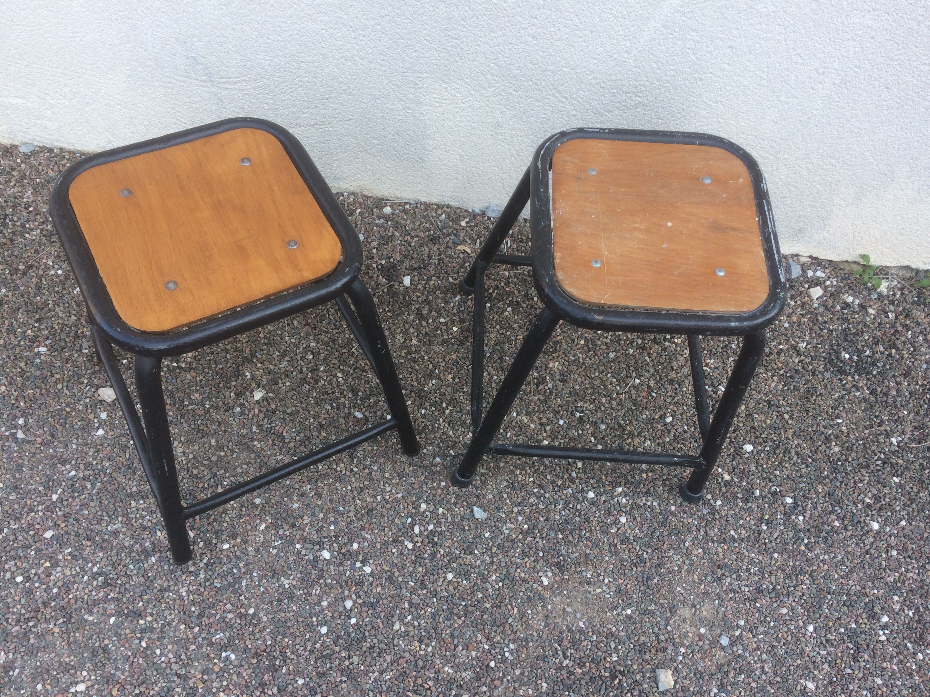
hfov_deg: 61.7
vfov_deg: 48.2
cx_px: 465
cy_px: 348
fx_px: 779
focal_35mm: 29
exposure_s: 1/102
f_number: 2.2
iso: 32
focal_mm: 4.15
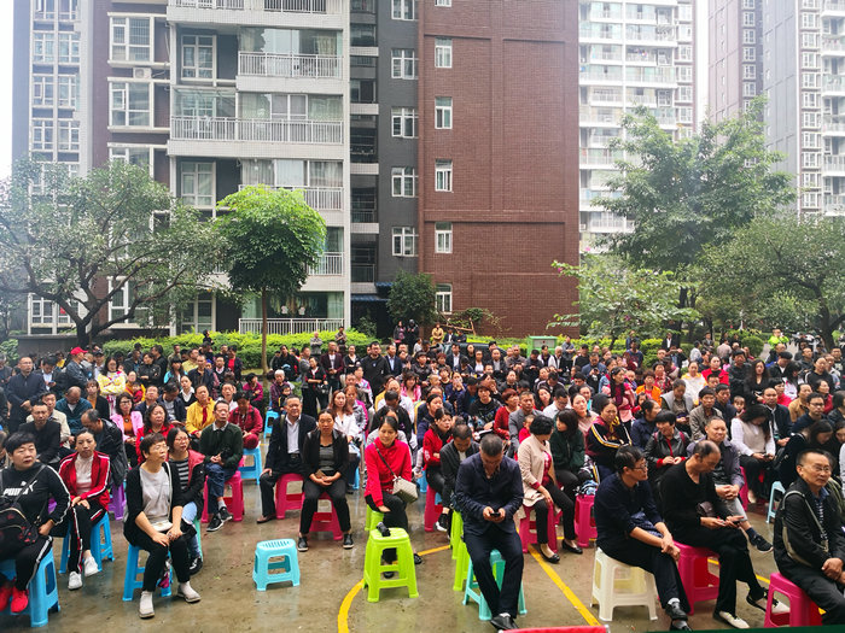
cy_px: 316
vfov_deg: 51.4
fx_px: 659
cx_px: 422
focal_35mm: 27
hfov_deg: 65.3
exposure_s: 1/101
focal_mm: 3.95
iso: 50
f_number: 1.6
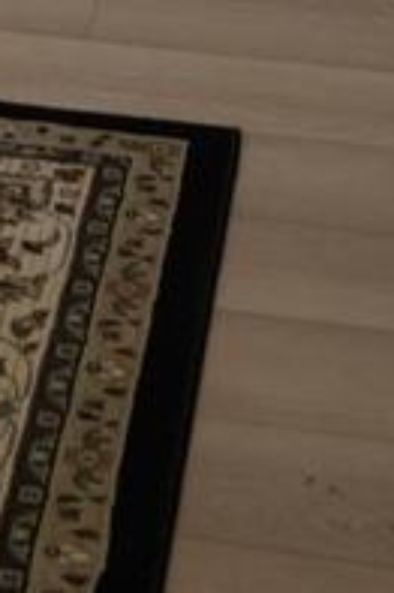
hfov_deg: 7.0
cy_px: -1469
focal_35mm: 187
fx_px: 3075
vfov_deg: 8.3
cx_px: -421
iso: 1600
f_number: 4
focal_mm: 24
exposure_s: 1/160
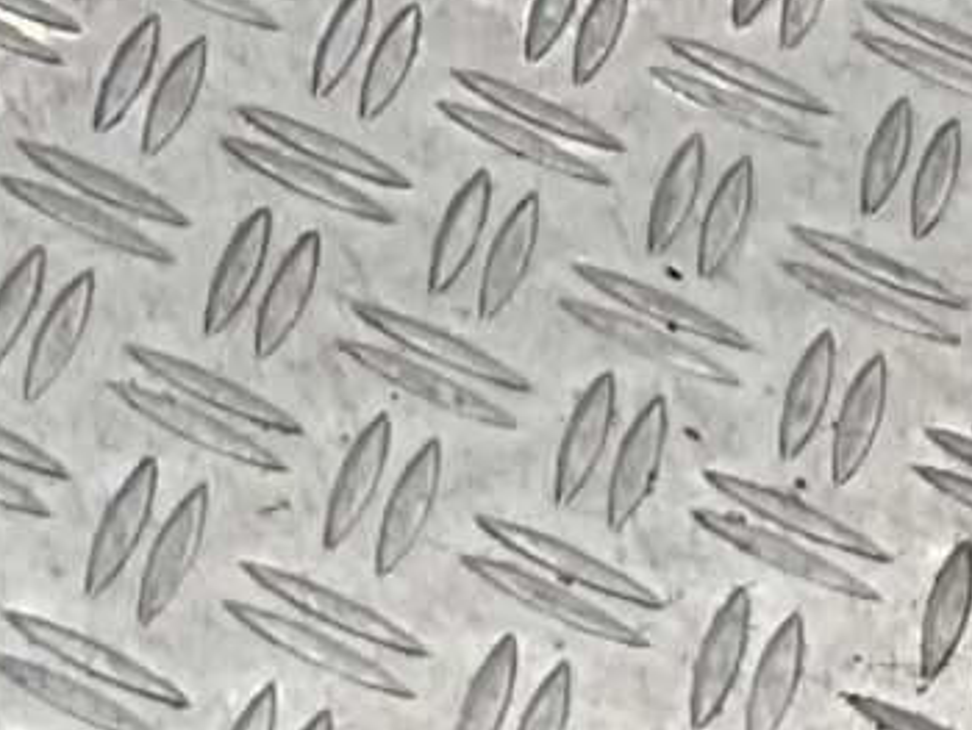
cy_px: -1710
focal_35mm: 212
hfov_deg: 9.0
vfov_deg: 6.3
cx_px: -617
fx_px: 5957
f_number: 1.8
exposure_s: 1/100
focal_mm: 3
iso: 32
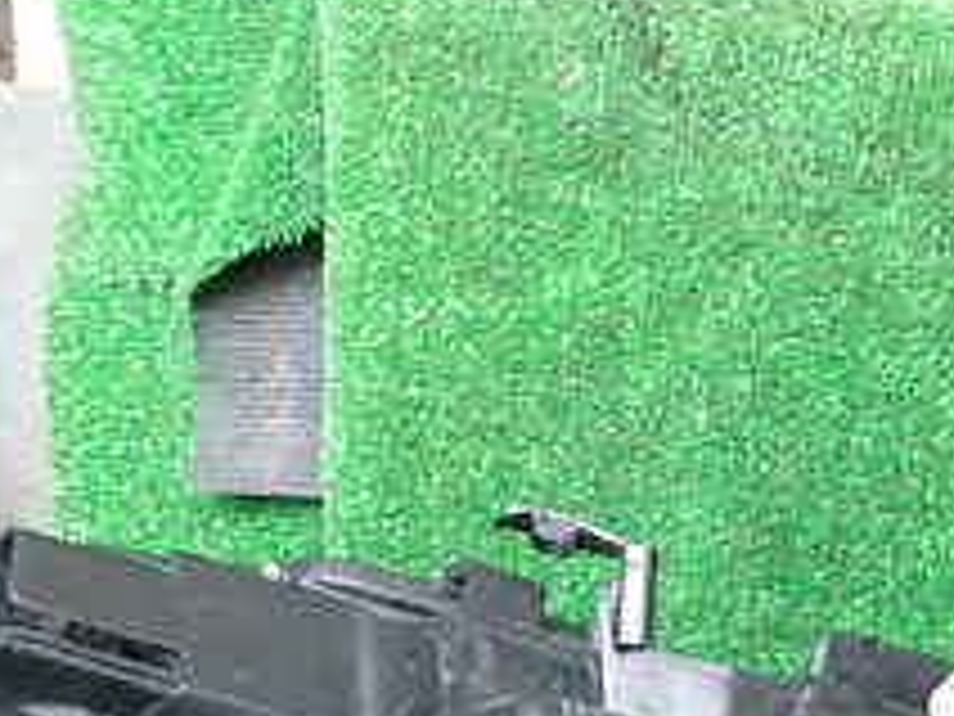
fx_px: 2343
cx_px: 1116
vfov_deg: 16.8
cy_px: 802
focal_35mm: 85
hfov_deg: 21.5
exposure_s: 1/60
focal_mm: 5.4
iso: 200
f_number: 2.3
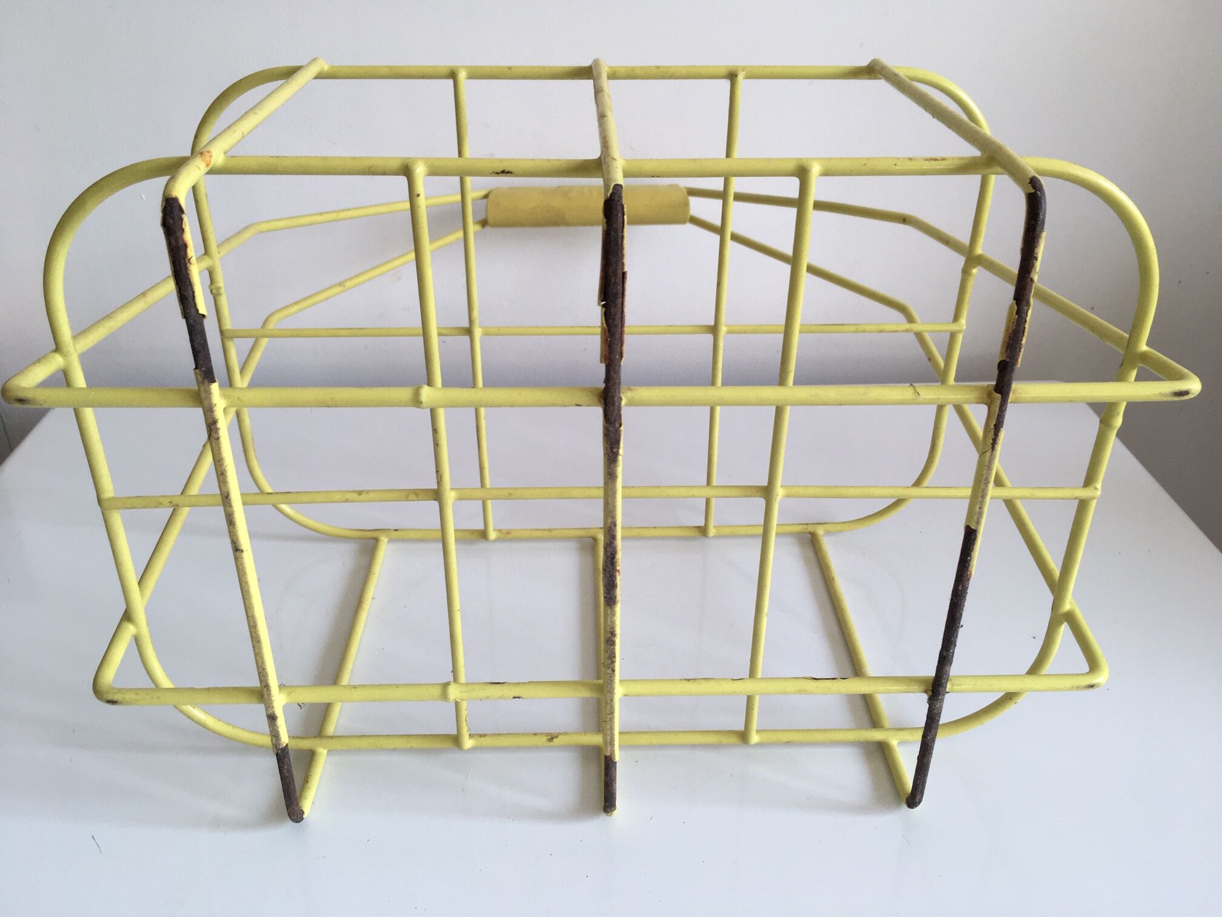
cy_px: 458
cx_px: 611
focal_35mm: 29
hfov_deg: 61.7
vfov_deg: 48.2
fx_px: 1024
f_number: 2.2
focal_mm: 4.15
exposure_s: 1/100
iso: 40
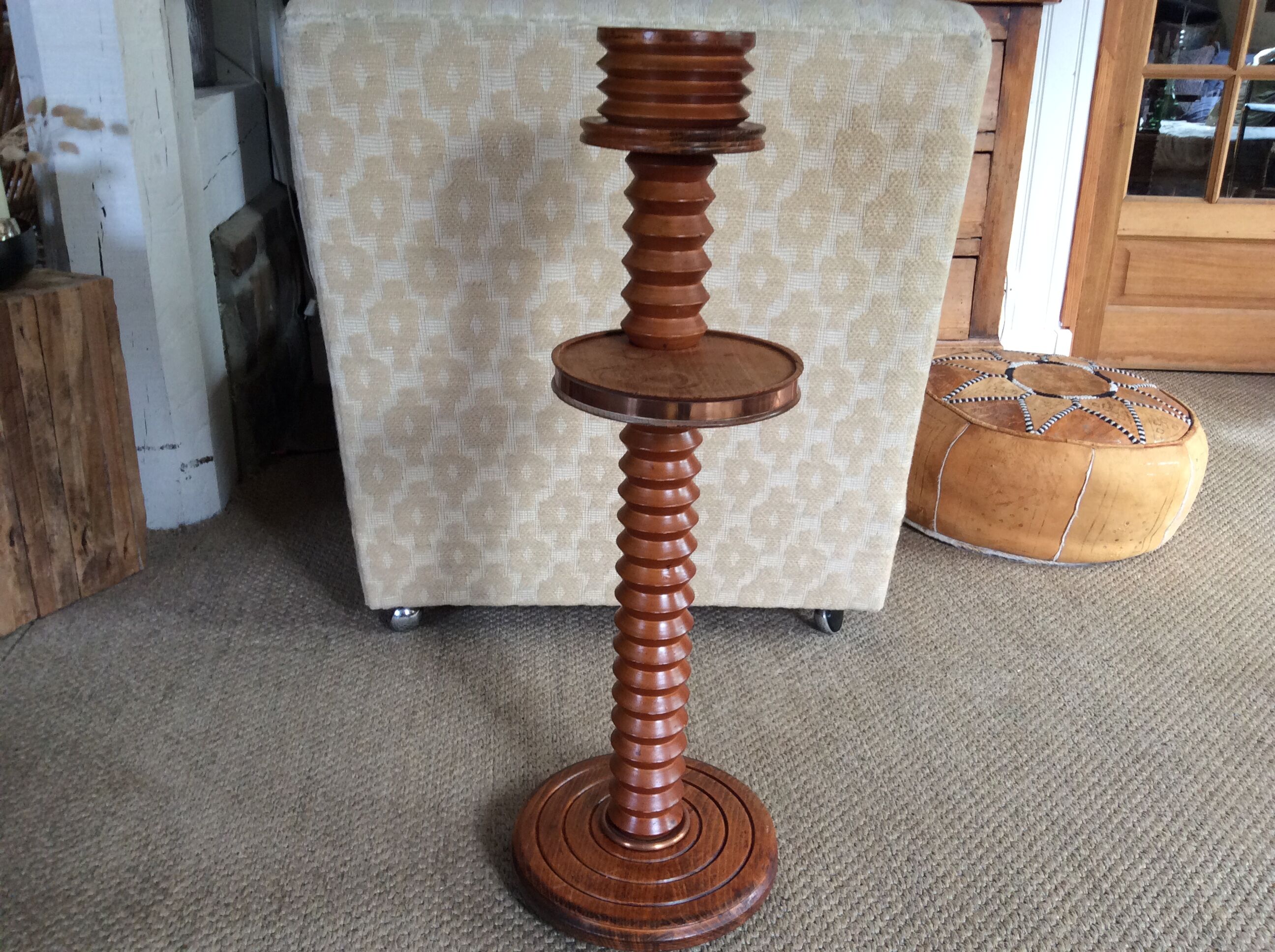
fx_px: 1177
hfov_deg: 56.9
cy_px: 476
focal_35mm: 32
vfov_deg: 44.1
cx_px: 638
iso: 64
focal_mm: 3.3
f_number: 2.4
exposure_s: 1/25
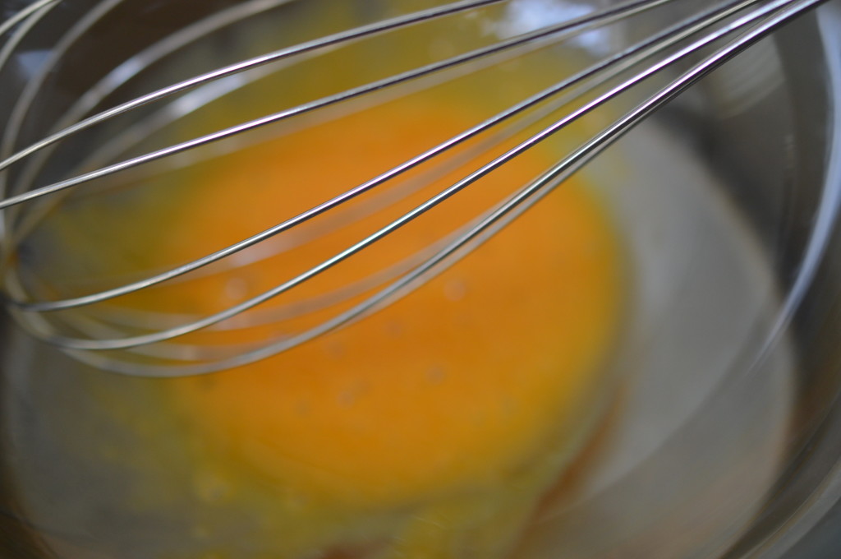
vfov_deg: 22.6
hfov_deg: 33.4
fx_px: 1400
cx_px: 420
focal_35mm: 60
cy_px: 280
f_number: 3
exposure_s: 1/60
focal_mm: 40
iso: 450
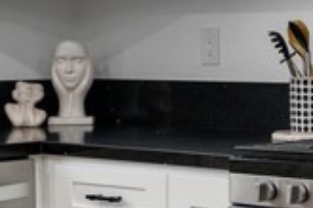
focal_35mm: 125
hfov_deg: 15.6
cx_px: 401
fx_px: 1086
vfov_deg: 10.9
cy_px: 57
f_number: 2.8
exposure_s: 1/100
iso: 320
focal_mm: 32
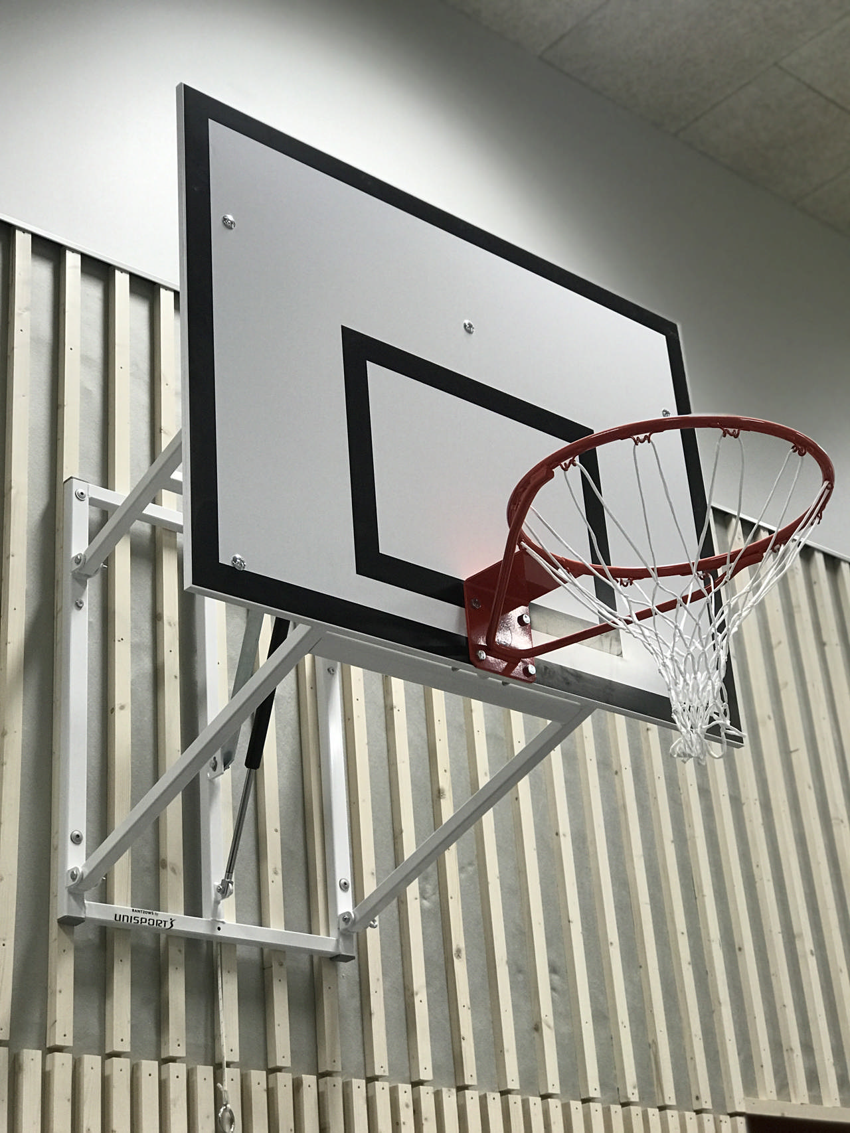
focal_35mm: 57
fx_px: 1866
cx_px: 425
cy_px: 566
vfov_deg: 33.8
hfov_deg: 25.7
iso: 80
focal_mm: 6.6
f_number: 2.8
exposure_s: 1/52
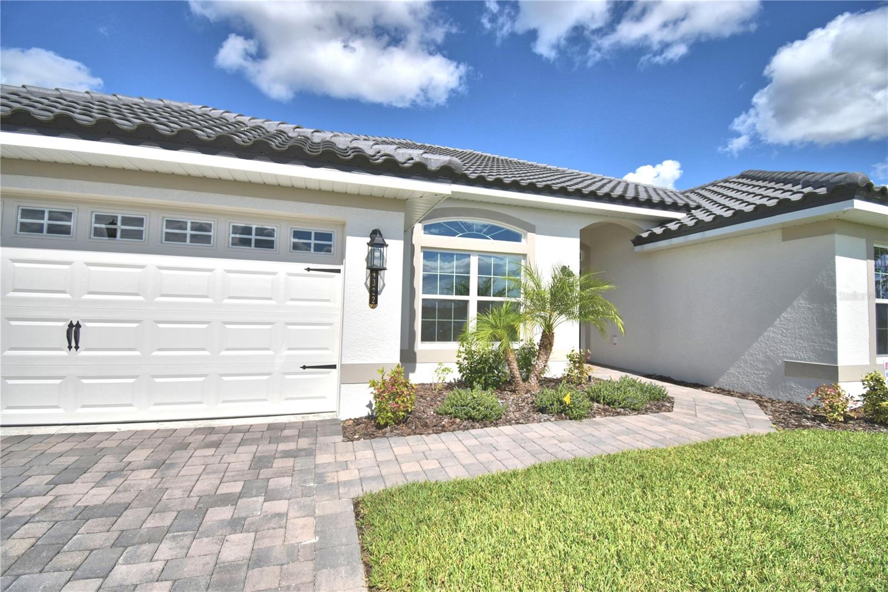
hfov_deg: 100.4
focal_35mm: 15
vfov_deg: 77.3
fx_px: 370
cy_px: 296
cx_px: 444
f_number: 4.5
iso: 100
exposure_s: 1/3200
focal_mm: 10
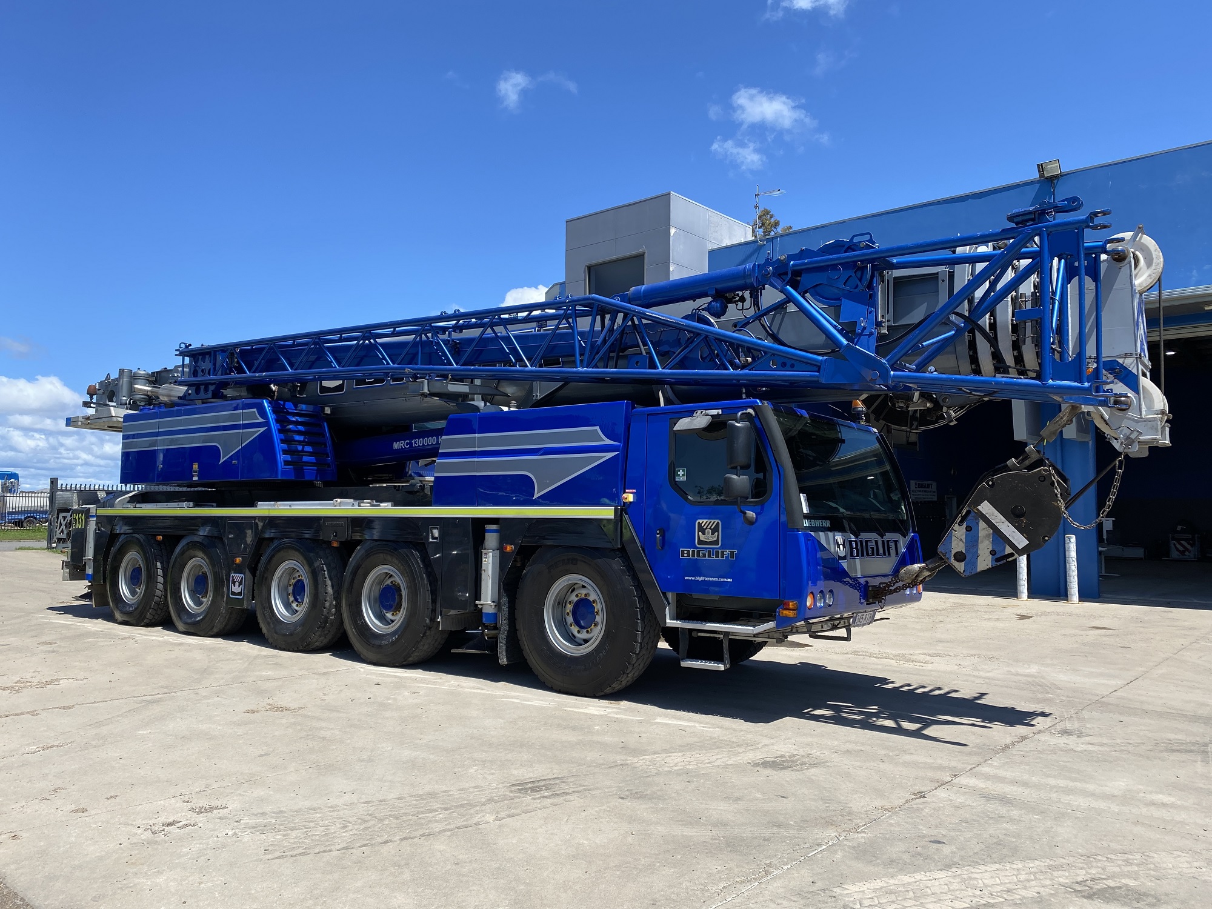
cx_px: 606
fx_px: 910
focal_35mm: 26
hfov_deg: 67.3
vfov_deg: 53.1
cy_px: 454
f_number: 1.8
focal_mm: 4.25
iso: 32
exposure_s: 1/2358
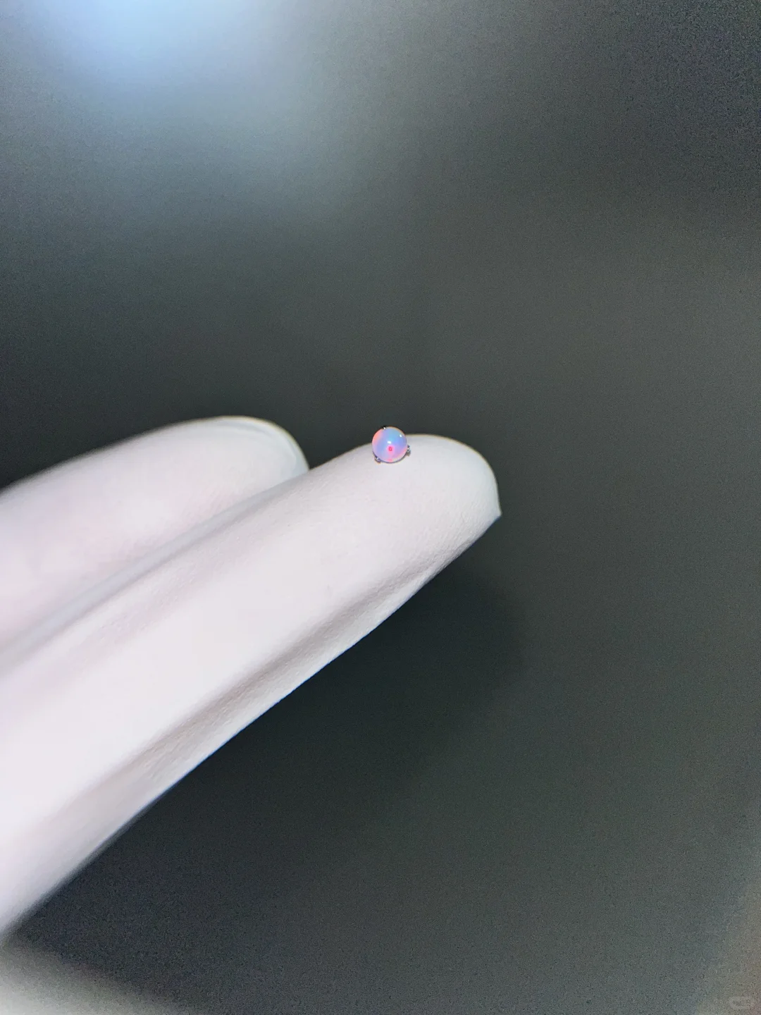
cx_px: 380
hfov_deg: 53.1
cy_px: 508
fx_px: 762
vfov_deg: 67.3
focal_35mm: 26
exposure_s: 1/82
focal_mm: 5.1
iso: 32
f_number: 1.6
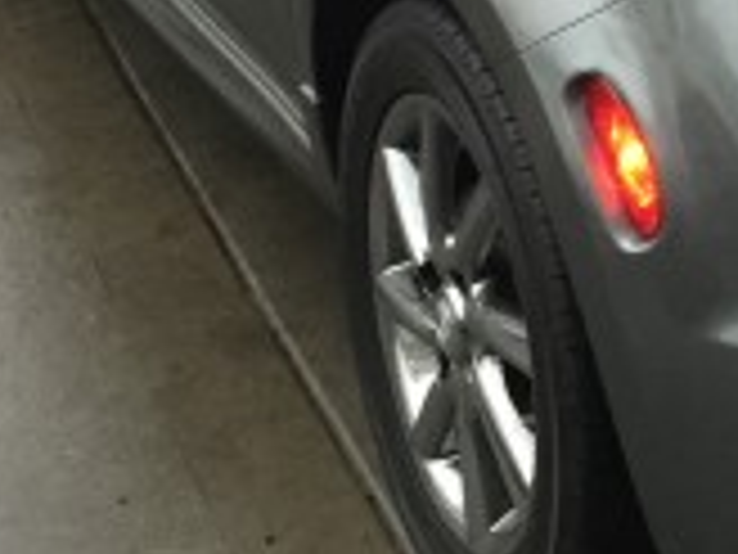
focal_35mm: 113
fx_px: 2409
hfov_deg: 16.5
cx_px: 936
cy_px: -297
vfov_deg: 12.4
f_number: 2.2
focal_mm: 4.15
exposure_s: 1/30
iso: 100
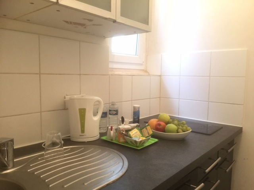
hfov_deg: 61.7
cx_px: 127
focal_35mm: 29
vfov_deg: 48.2
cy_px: 95
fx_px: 213
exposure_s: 1/17
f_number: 2.2
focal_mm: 4.15
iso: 100
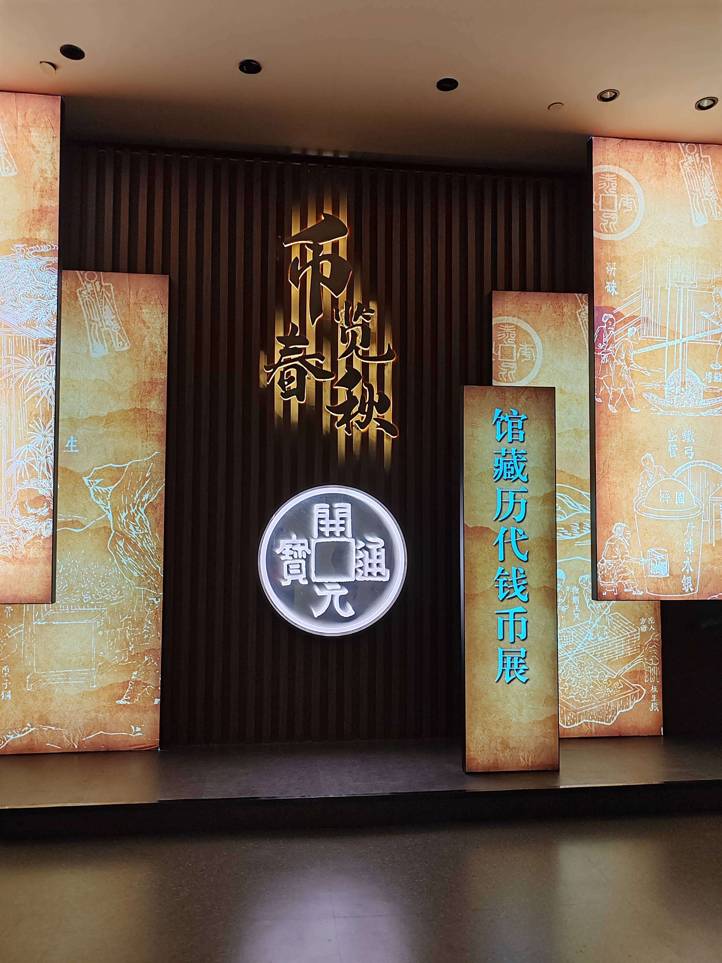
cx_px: 361
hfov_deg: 51.4
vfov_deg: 65.3
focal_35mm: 27
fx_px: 751
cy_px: 482
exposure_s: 1/100
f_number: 1.8
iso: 648
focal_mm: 6.14
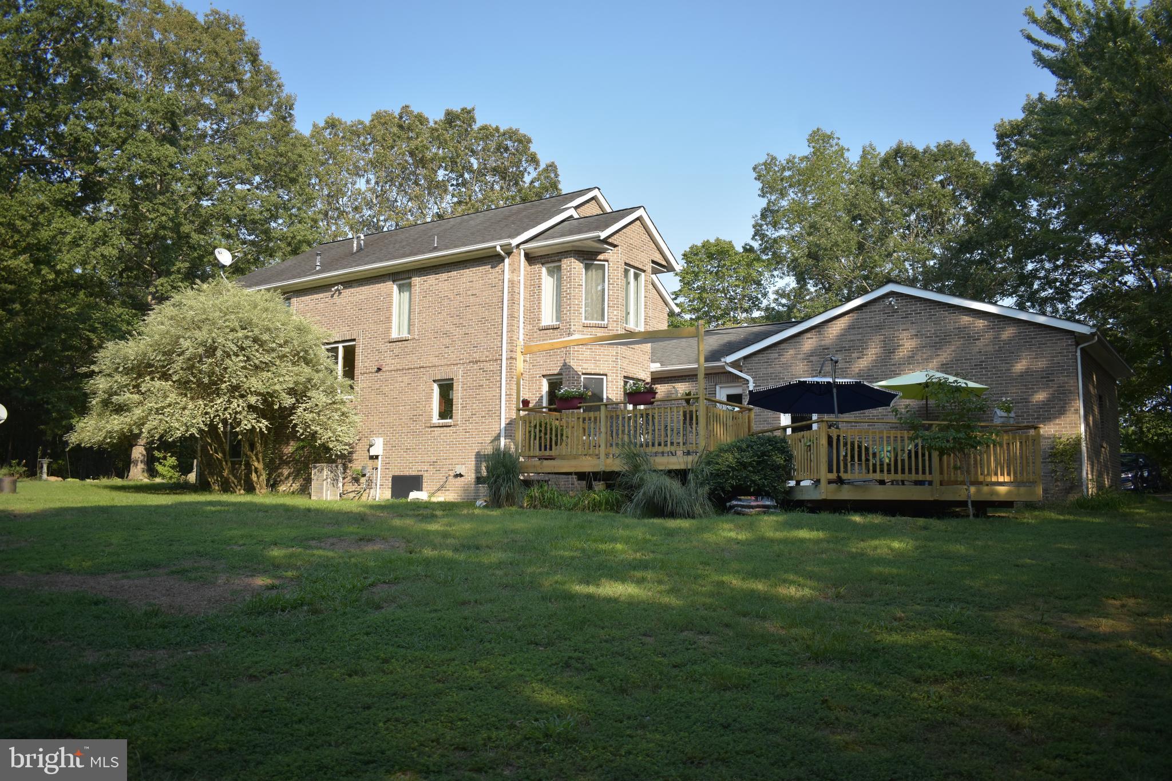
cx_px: 586
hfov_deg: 61.9
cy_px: 390
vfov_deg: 43.6
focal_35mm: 30
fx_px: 977
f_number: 3.8
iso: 200
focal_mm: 20
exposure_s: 1/800
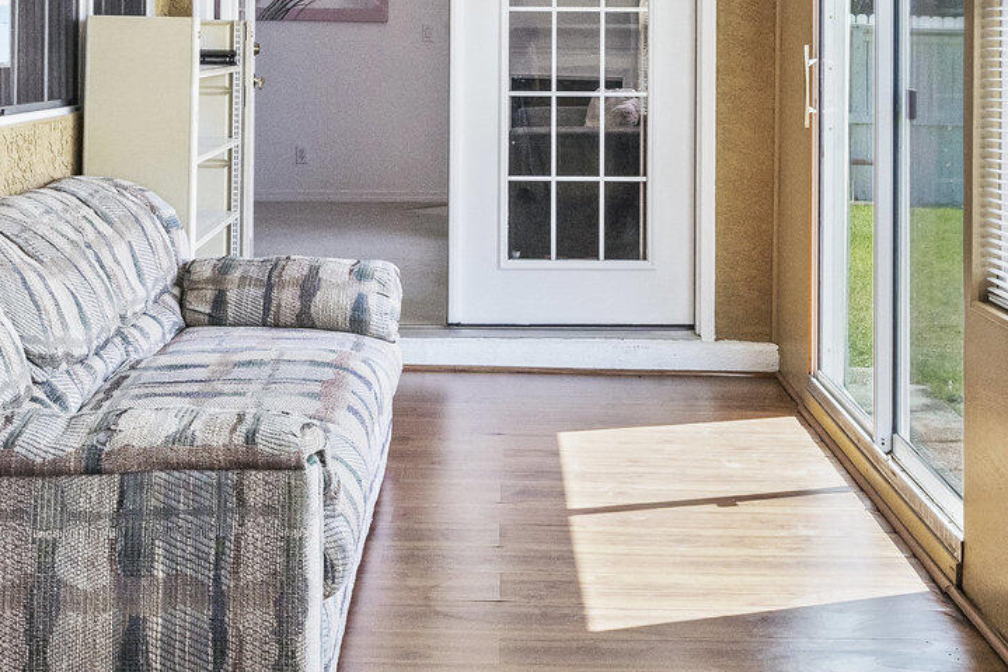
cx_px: 524
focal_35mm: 57
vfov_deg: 23.2
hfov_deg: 35.1
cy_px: 76
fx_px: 1596
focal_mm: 20
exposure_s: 1/100
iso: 800
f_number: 9
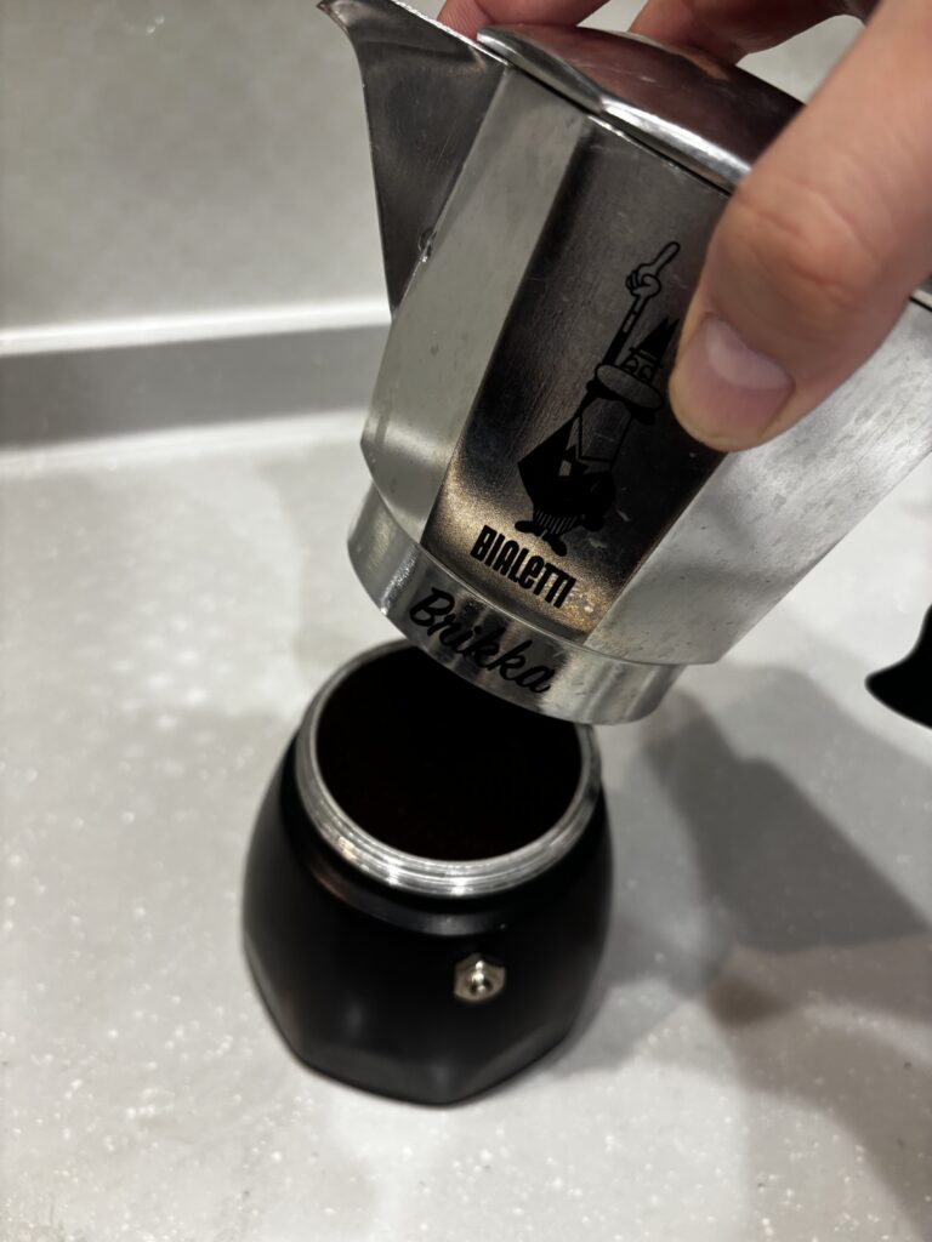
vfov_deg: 67.3
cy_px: 621
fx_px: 933
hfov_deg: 53.1
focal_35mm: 26
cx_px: 466
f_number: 1.6
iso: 100
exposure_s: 1/60
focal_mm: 5.96
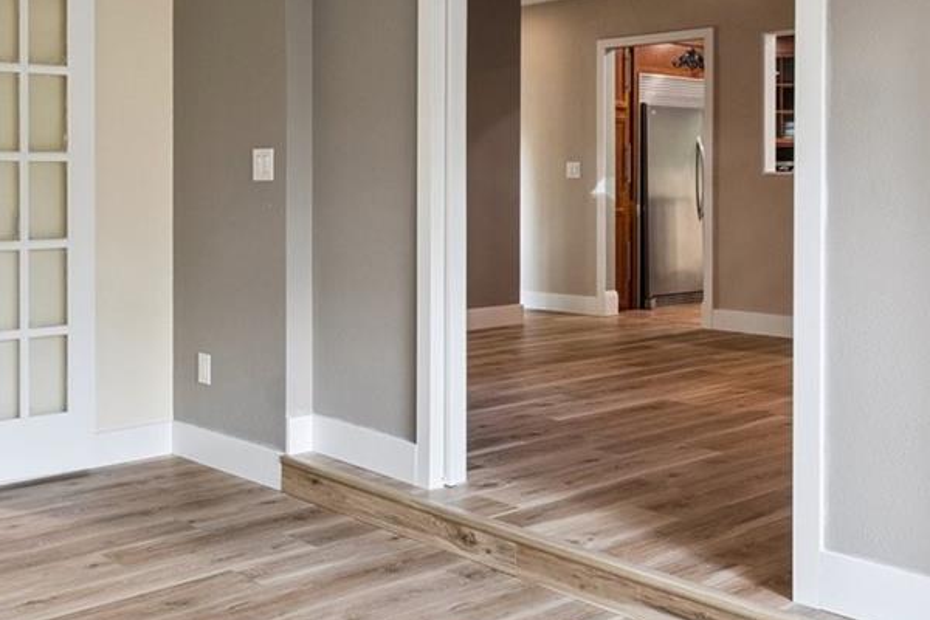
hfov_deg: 46.2
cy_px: 175
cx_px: 198
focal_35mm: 40
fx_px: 1033
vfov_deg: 32.9
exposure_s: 1/6
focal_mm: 10
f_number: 8
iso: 200
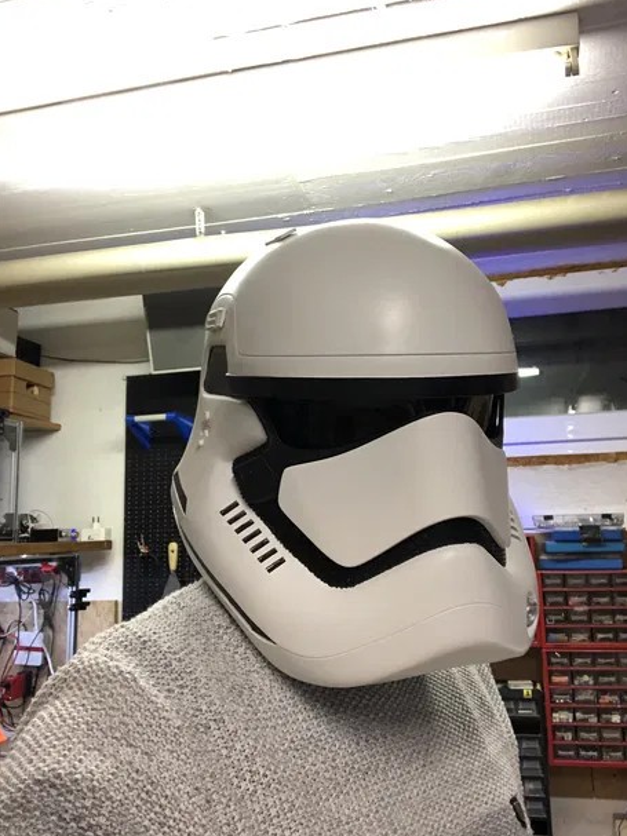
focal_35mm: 33
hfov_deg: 42.9
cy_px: 417
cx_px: 318
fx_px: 797
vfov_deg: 55.4
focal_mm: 2.87
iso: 200
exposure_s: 1/50
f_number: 2.2
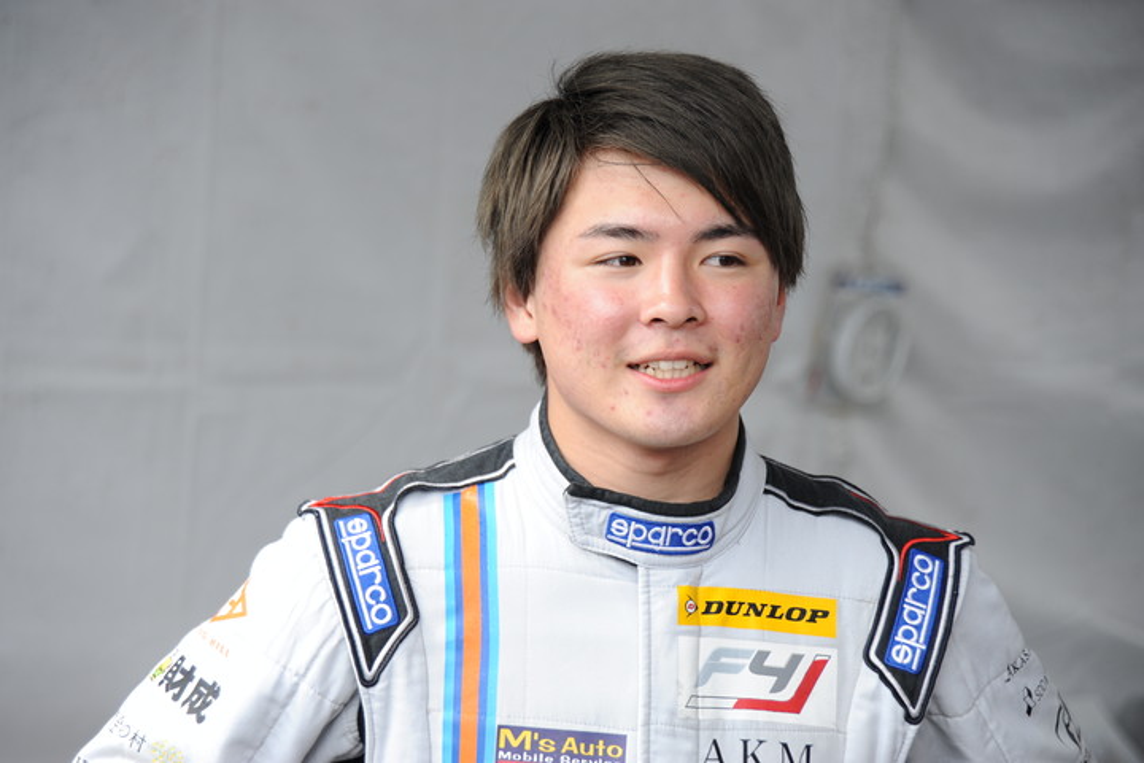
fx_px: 3336
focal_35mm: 105
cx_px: 572
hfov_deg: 19.5
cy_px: 382
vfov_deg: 13.0
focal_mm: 105
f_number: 5.6
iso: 400
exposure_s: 1/180
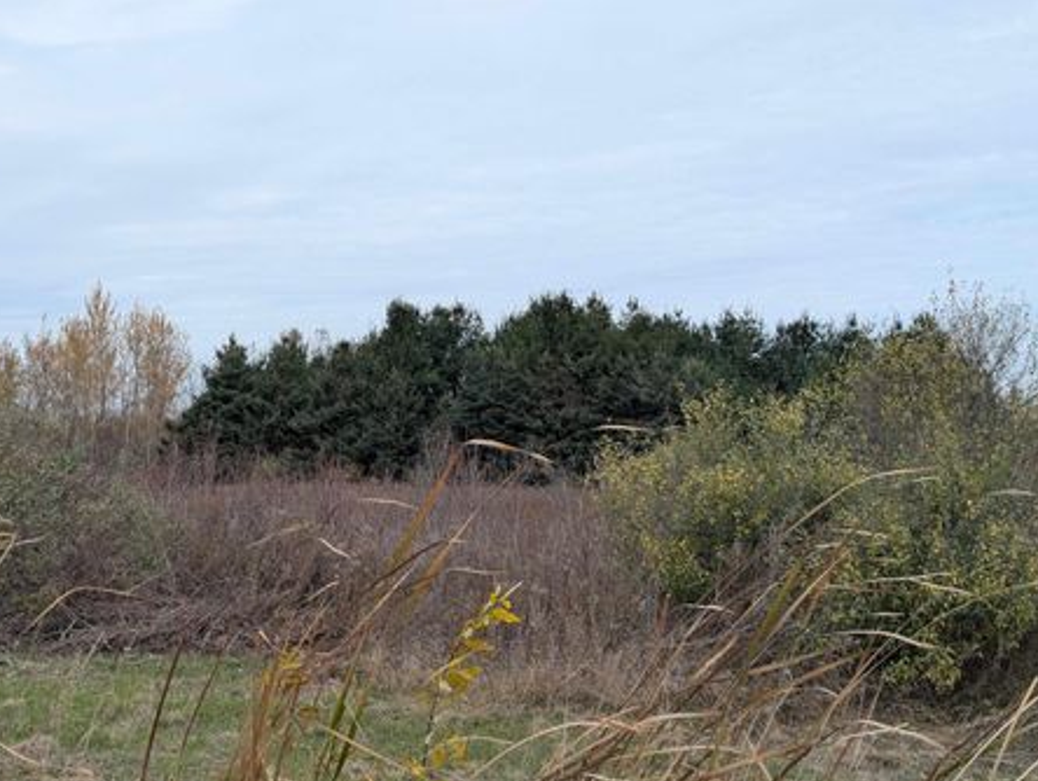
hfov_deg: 35.5
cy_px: 435
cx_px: 472
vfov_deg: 27.1
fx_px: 1621
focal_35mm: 54
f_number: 1.85
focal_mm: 6.81
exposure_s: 1/808
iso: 46
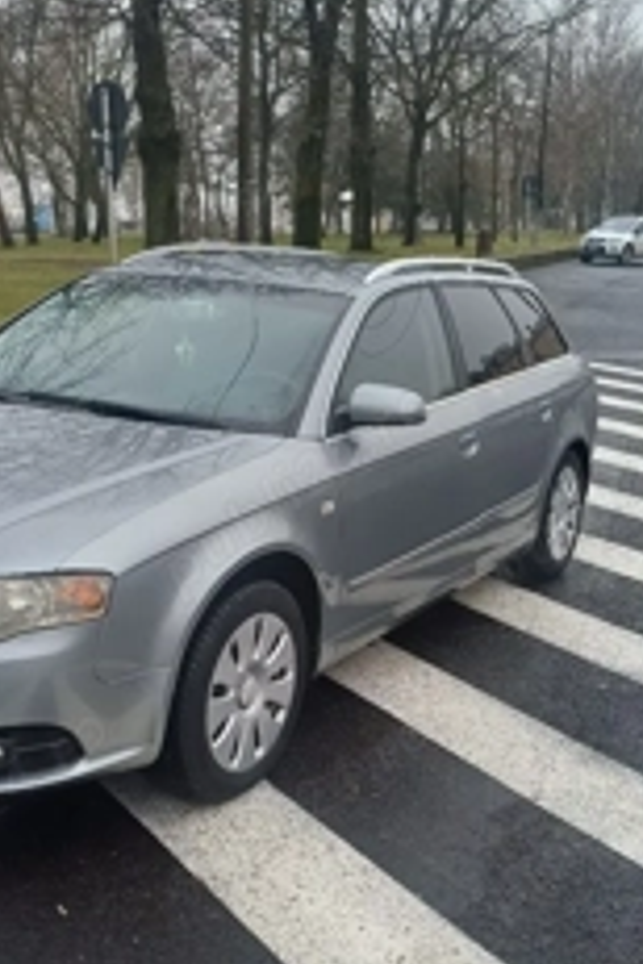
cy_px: 538
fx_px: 1206
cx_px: 380
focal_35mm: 45
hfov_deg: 29.8
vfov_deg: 43.5
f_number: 1.8
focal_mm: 4.65
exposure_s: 1/370
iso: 50
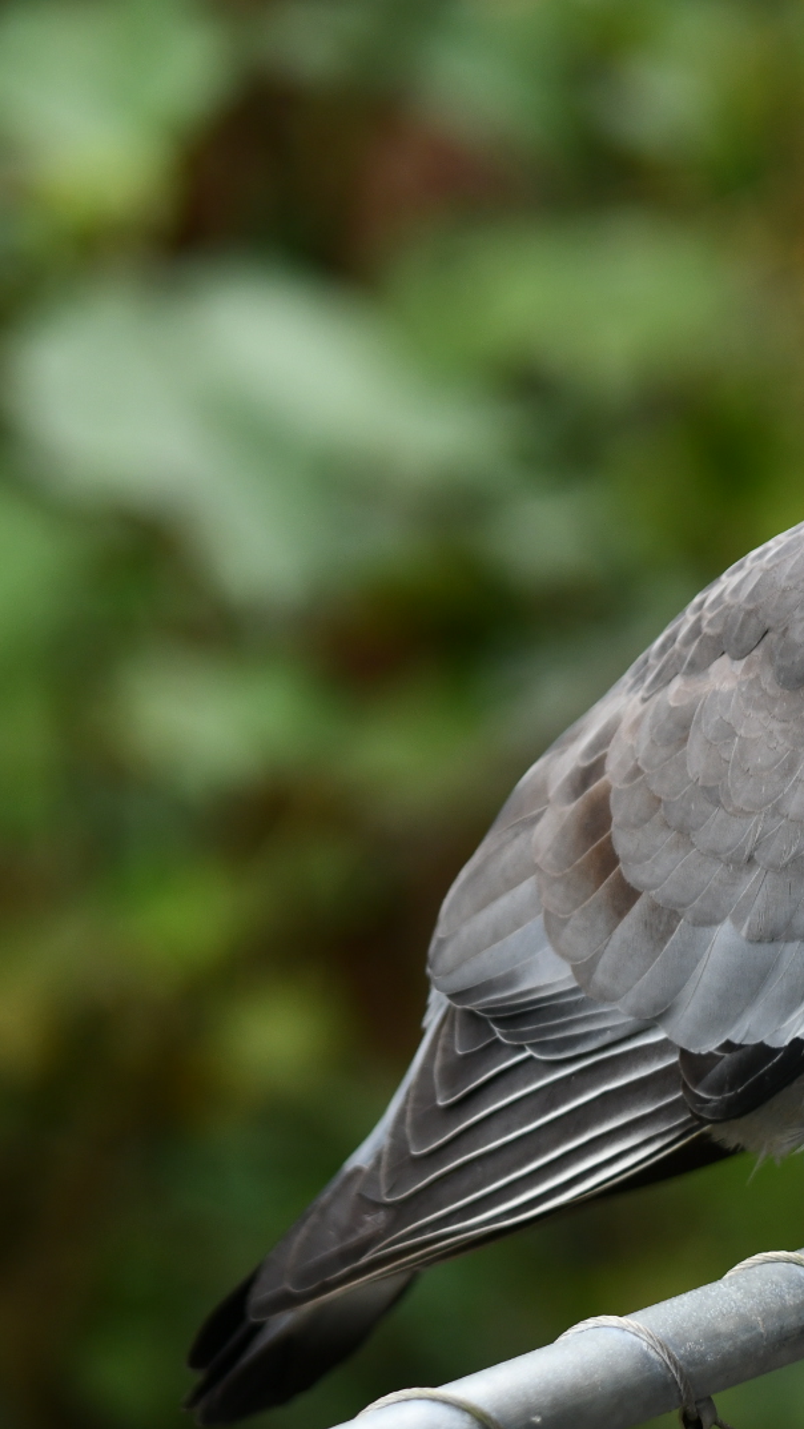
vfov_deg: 11.6
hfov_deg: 6.5
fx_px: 7008
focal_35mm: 185
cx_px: 857
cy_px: 714
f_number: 4.5
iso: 400
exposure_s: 1/250
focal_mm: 78
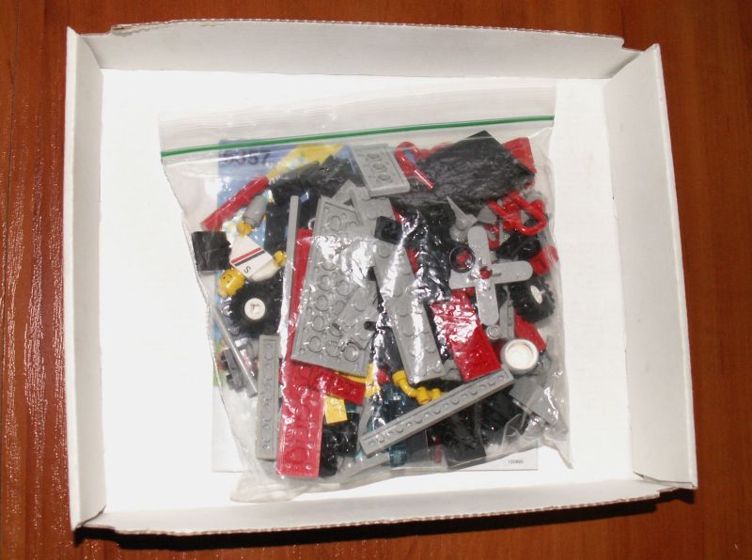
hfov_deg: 52.7
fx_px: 759
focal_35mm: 35
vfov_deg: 40.5
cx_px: 376
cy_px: 280
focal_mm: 5.86
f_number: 3.2
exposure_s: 1/80
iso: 160
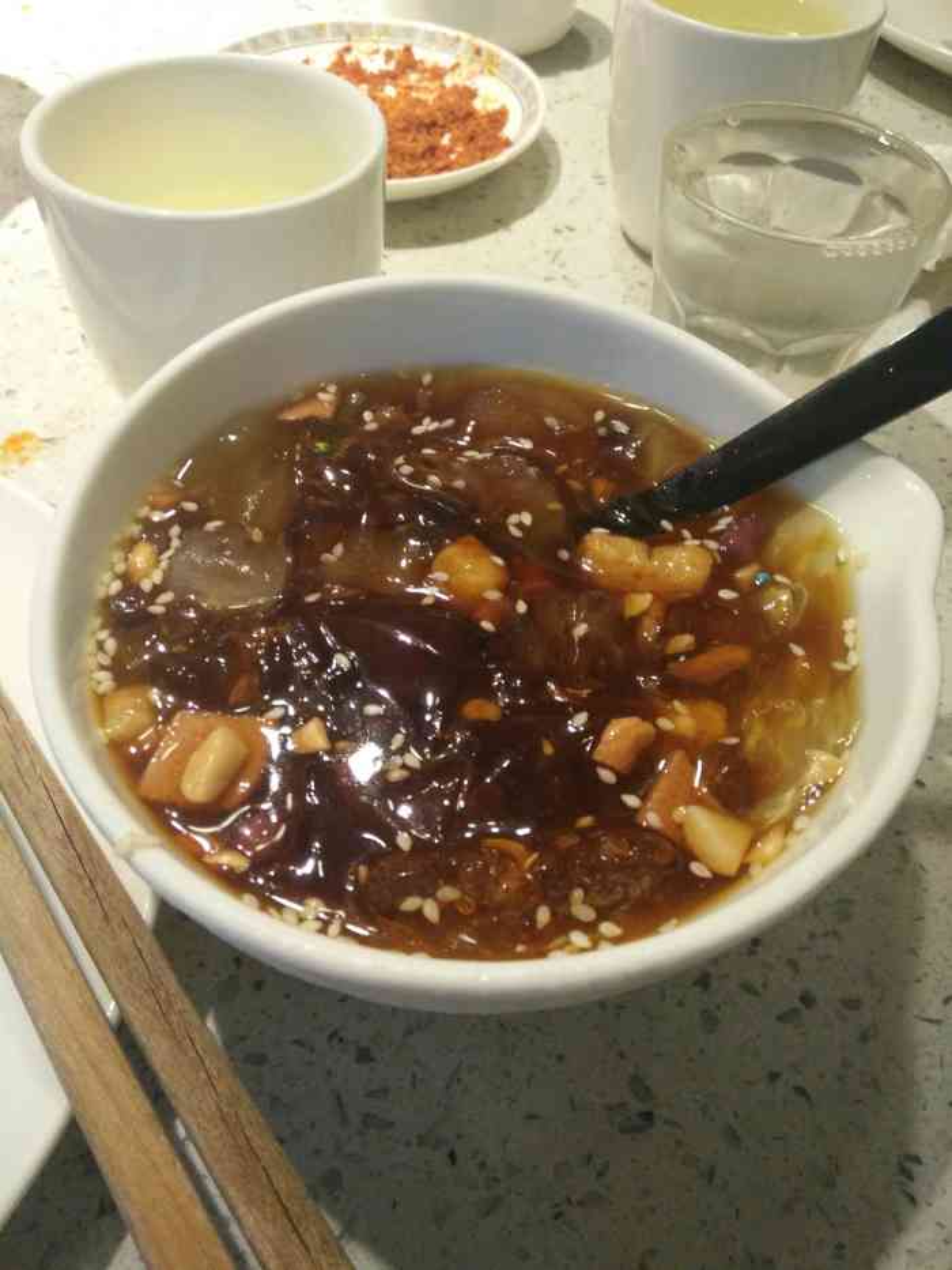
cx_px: 476
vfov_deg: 79.0
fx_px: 770
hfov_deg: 63.5
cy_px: 635
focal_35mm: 21
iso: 328
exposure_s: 1/33.3
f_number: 2.2
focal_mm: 3.66
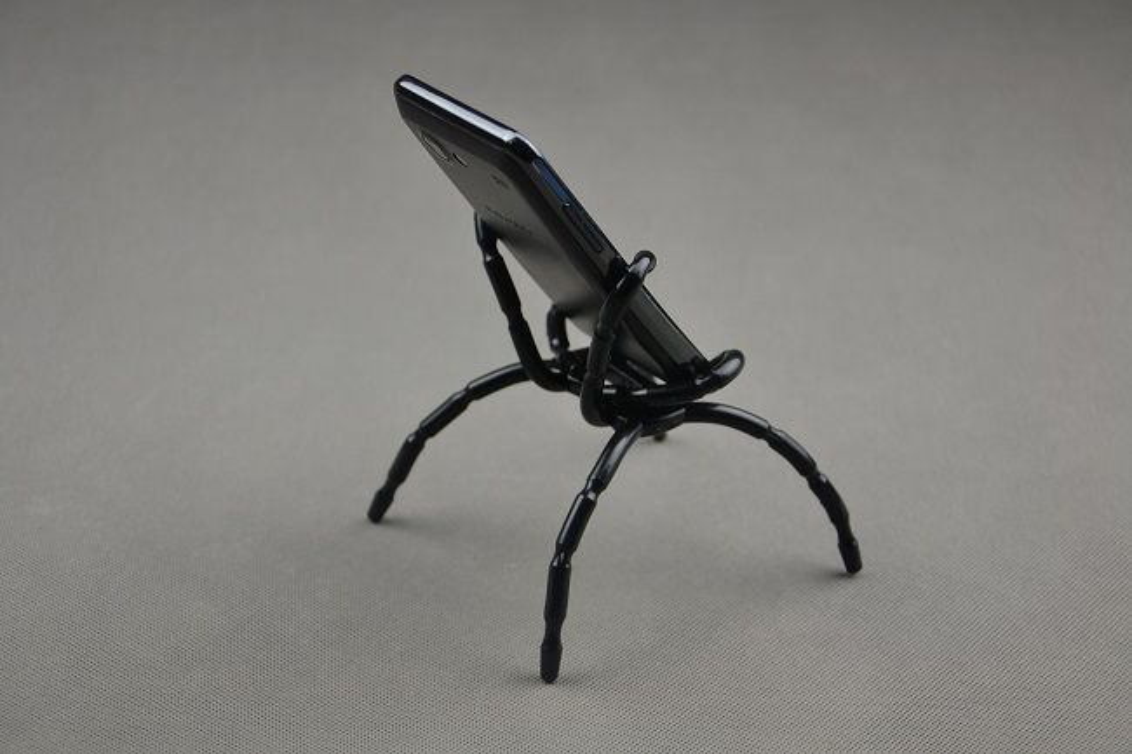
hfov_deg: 28.1
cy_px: 377
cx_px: 566
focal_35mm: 72
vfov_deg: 18.9
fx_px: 2263
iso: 320
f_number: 5.6
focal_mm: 48
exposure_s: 1/125
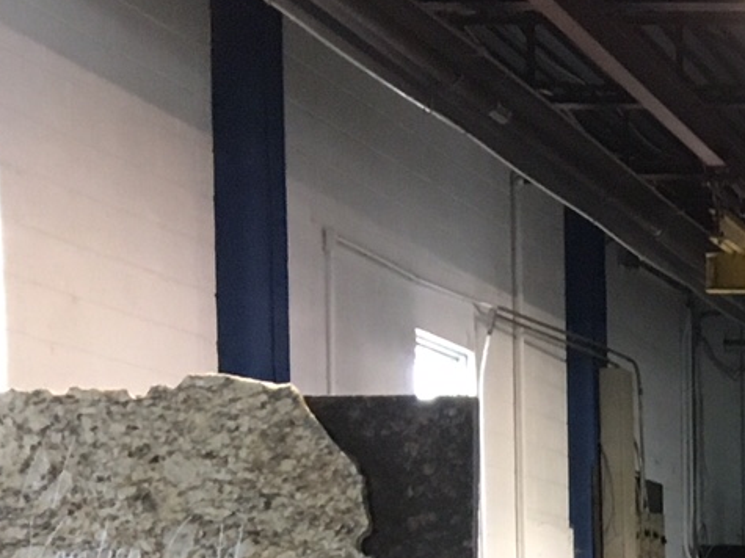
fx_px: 2647
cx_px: 1131
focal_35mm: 123
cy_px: 864
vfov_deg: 11.5
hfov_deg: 14.8
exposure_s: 1/30
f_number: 2.2
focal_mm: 4.15
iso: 100
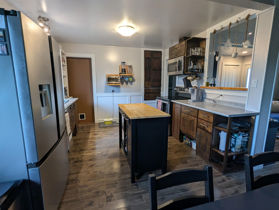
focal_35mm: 16
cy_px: 105
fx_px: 129
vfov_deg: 78.2
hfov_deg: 94.4
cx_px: 140
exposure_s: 1/30
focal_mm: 2.35
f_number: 2.2
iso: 131
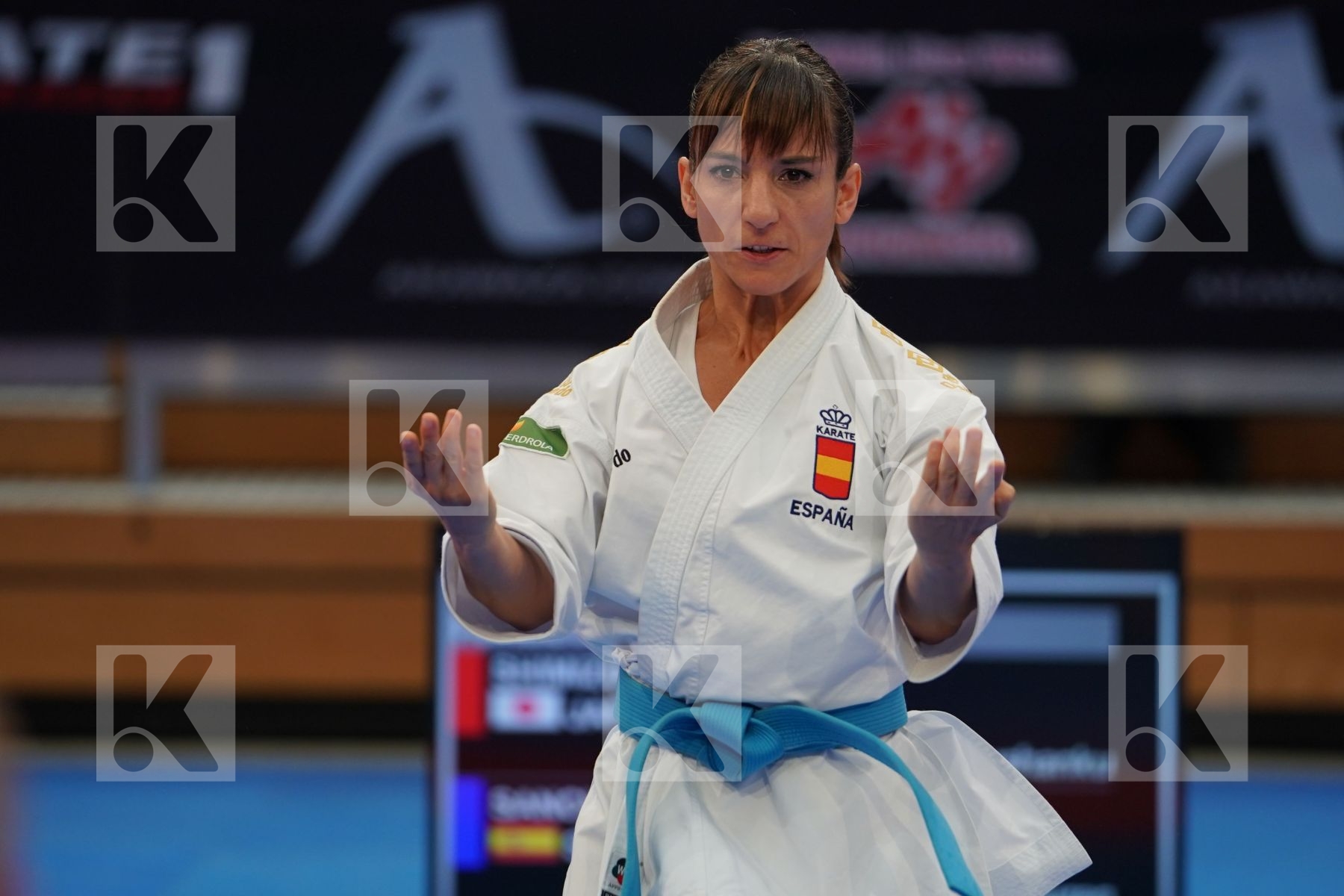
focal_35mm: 300
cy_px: 448
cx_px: 672
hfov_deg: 6.9
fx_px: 11199
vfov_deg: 4.6
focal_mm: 200
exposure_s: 1/500
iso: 640
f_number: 2.8
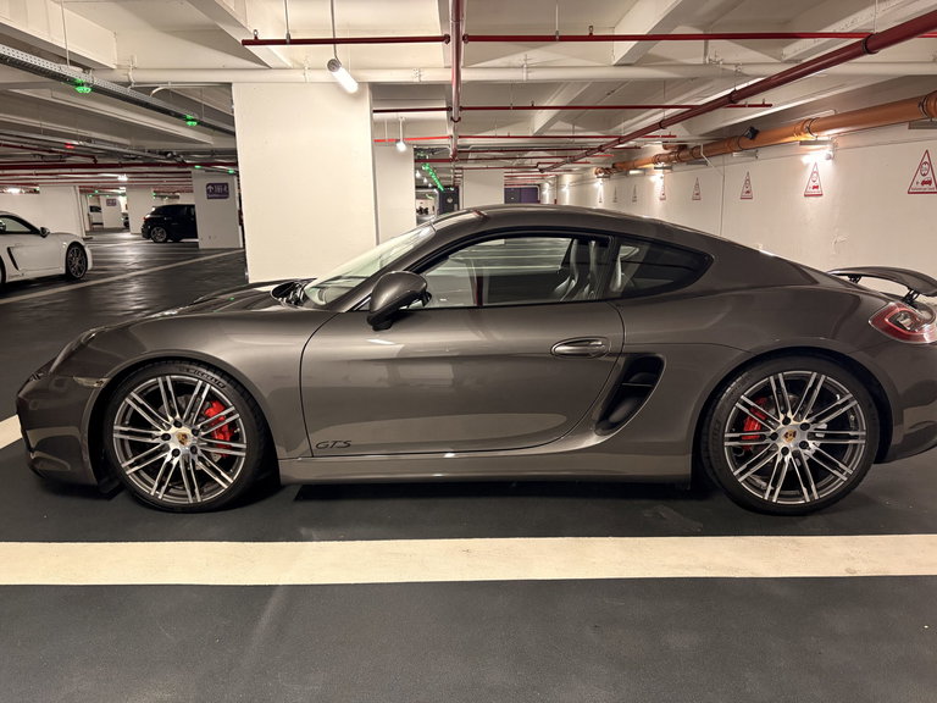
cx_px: 468
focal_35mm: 26
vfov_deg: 53.1
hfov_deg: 67.3
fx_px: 704
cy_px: 352
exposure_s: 1/50
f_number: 1.6
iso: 320
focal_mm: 5.96
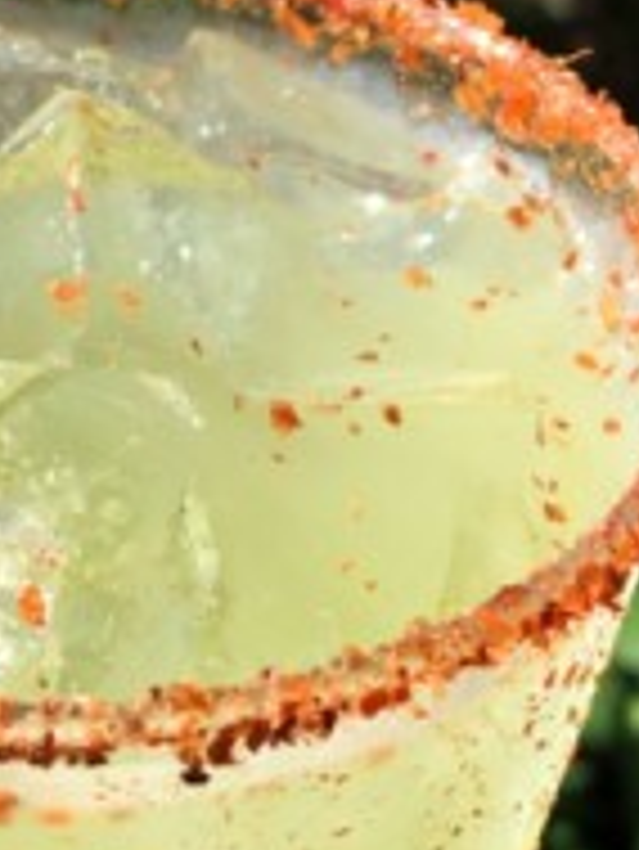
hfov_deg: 15.8
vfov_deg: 21.1
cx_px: 22
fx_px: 2262
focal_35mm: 92
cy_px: 639
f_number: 2.2
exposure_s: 1/1183
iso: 25
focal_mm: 4.15
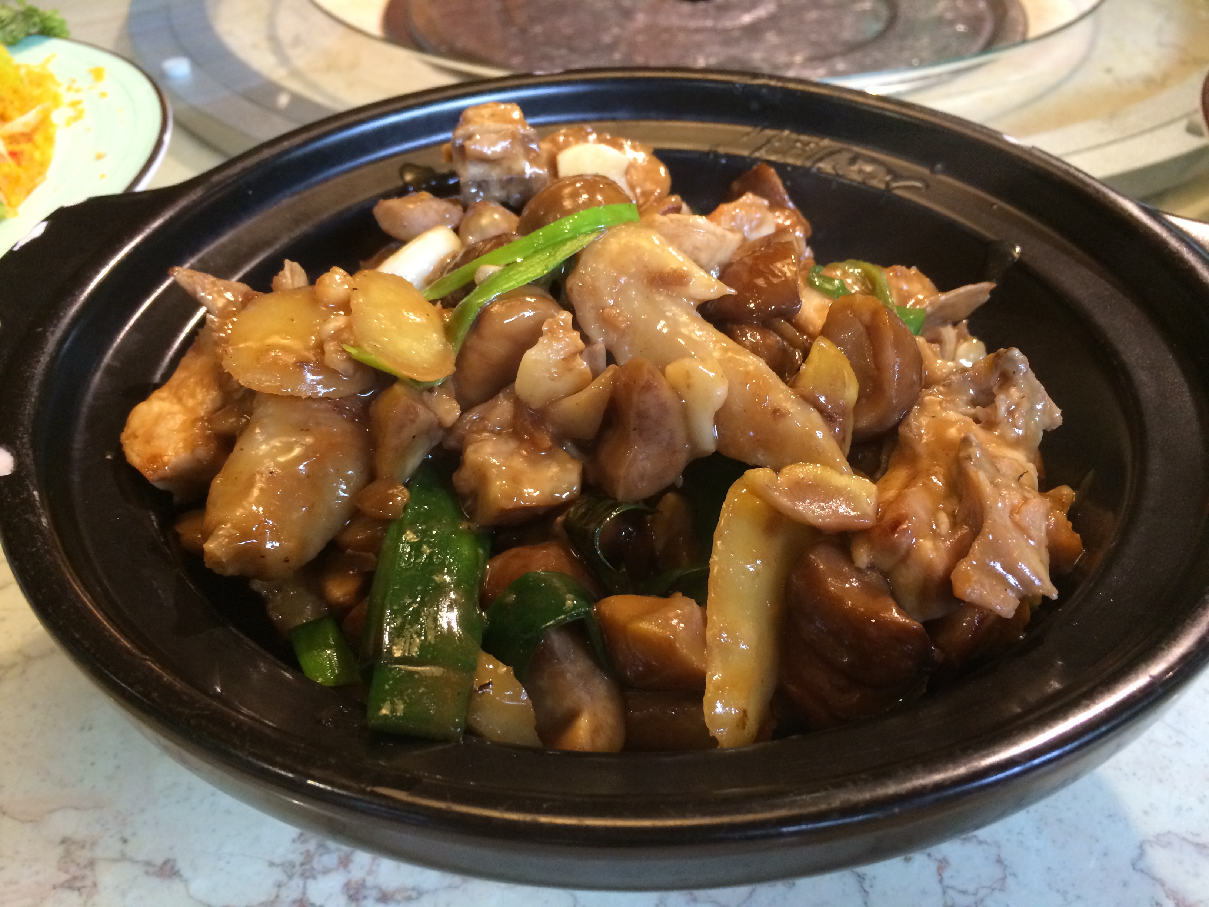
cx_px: 604
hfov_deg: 61.7
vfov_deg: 48.2
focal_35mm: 29
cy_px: 454
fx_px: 1013
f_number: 2.2
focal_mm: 4.15
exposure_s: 1/33
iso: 320
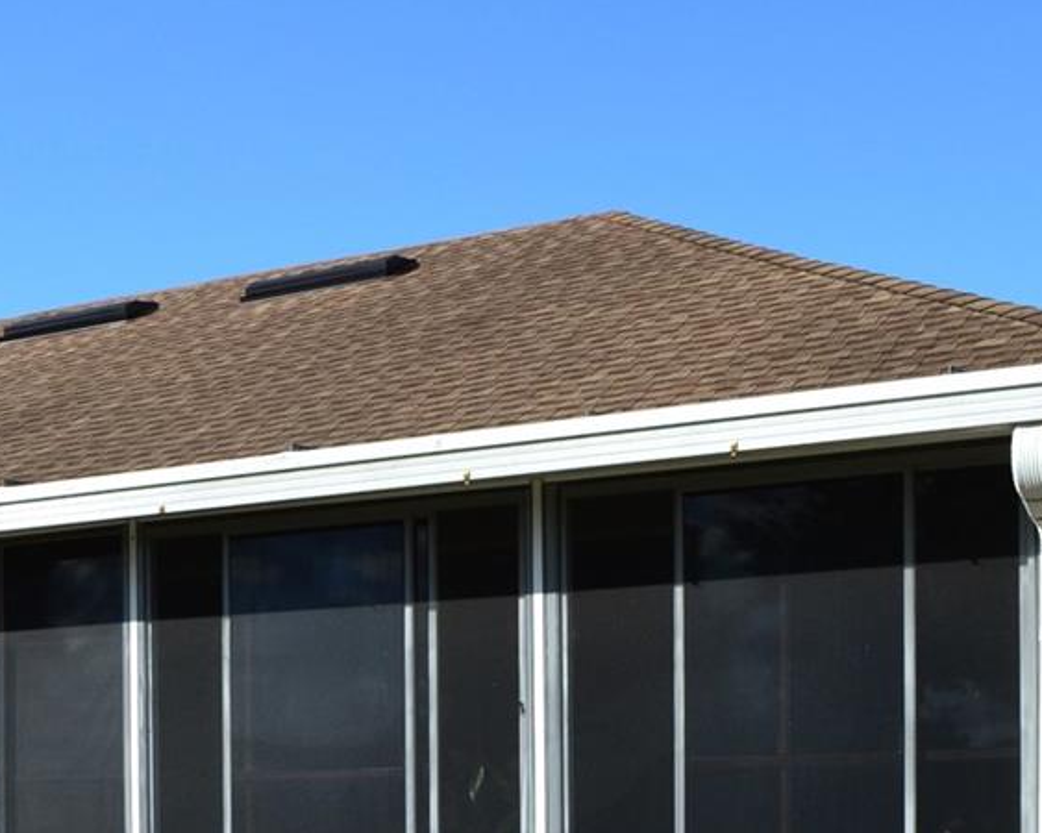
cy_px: 890
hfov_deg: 25.8
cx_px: 167
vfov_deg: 20.4
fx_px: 2220
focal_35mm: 72
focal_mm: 18
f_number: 11
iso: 400
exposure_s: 1/320
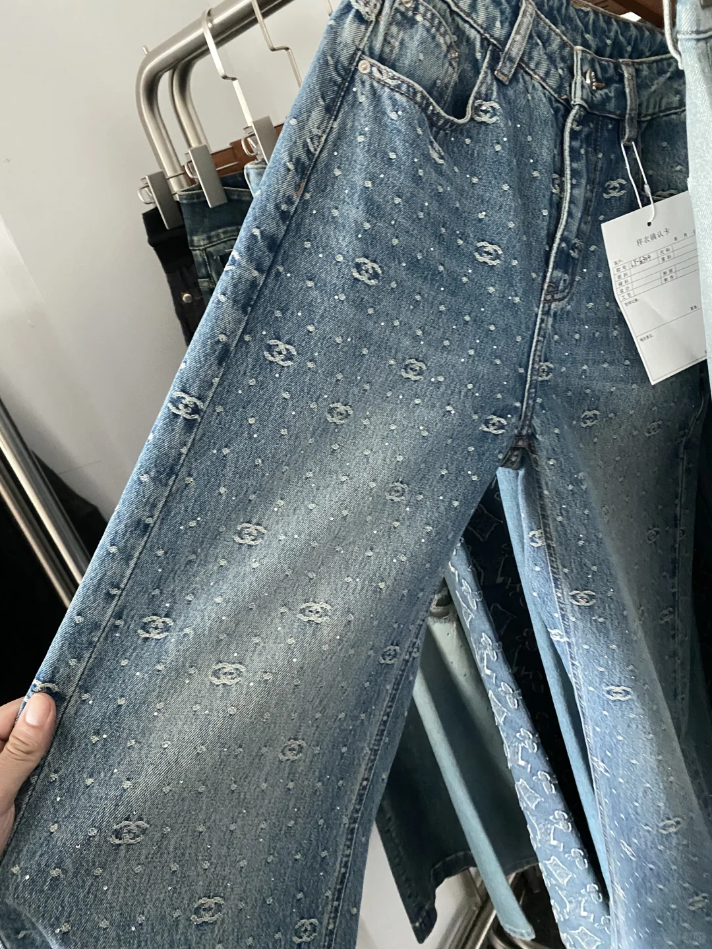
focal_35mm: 26
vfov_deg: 67.3
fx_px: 713
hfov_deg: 53.1
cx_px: 356
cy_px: 474
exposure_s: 1/30
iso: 640
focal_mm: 4.25
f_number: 1.8
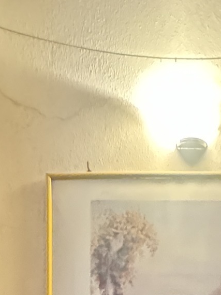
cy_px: 481
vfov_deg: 22.8
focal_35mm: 63
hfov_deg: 23.0
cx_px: 178
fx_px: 536
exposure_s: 1/25
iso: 2500
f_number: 2.2
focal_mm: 2.22
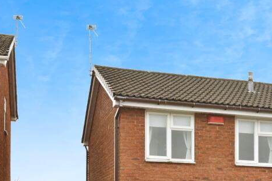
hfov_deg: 31.2
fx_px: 476
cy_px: 186
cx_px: 214
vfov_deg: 20.8
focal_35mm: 63
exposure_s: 1/250
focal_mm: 29
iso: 500
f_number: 7.1
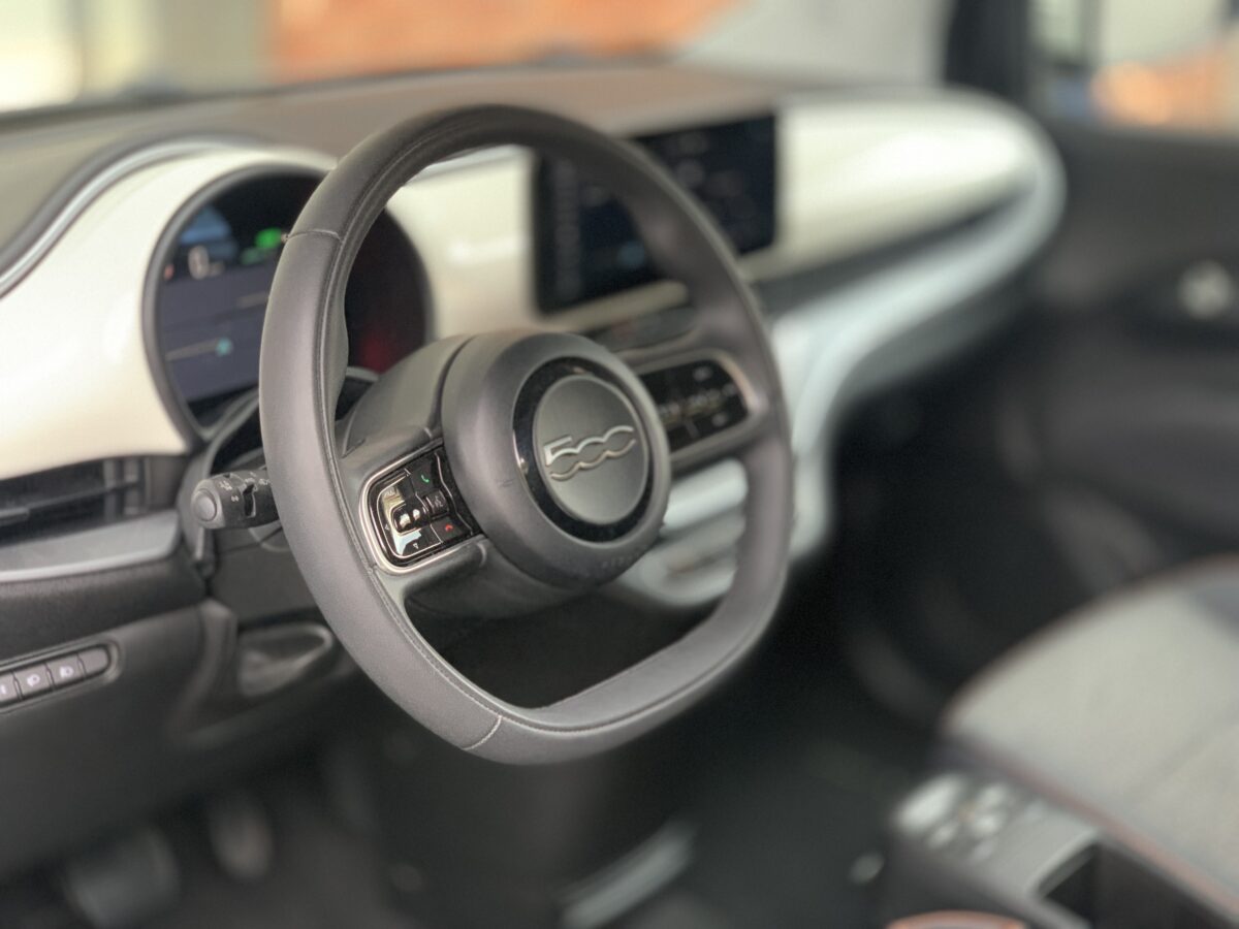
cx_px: 620
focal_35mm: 52
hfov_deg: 36.8
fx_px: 1861
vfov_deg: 28.0
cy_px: 464
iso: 250
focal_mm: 6
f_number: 2.4
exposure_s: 1/60
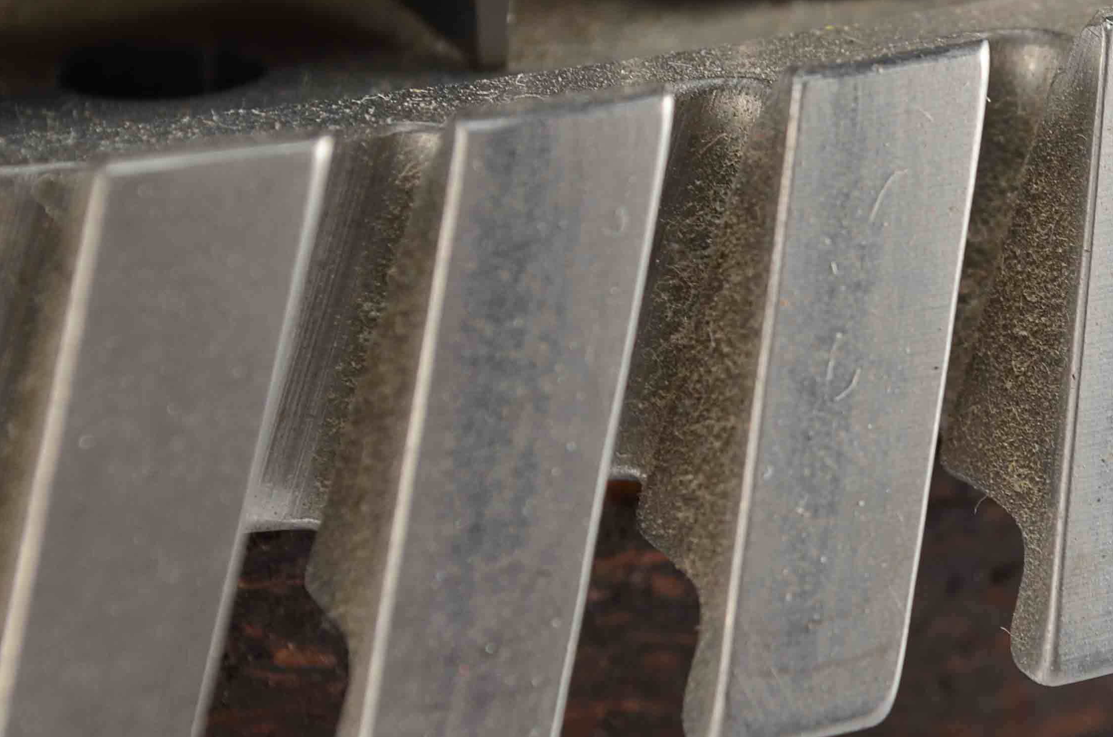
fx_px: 5618
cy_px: 222
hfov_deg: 11.2
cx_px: 1139
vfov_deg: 7.5
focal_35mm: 182
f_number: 11
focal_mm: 55
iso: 100
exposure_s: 1/80
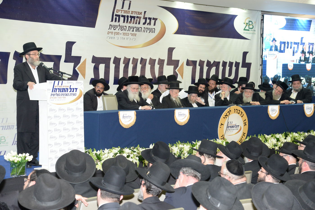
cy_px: 105
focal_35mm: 70
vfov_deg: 19.5
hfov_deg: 28.8
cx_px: 158
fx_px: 612
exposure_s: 1/60
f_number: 5.6
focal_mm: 70
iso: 2000
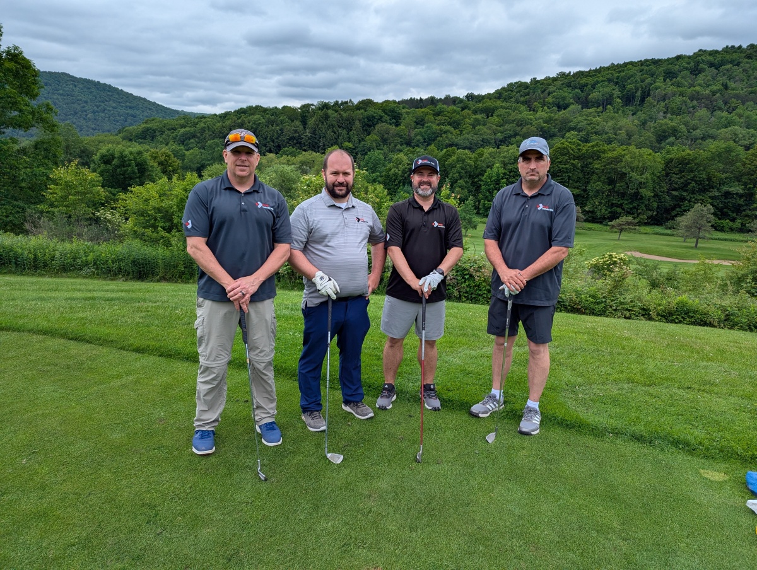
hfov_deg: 71.5
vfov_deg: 57.0
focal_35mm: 24
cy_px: 285
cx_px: 378
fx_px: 526
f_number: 1.85
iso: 43
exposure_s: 1/1595
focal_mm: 6.81
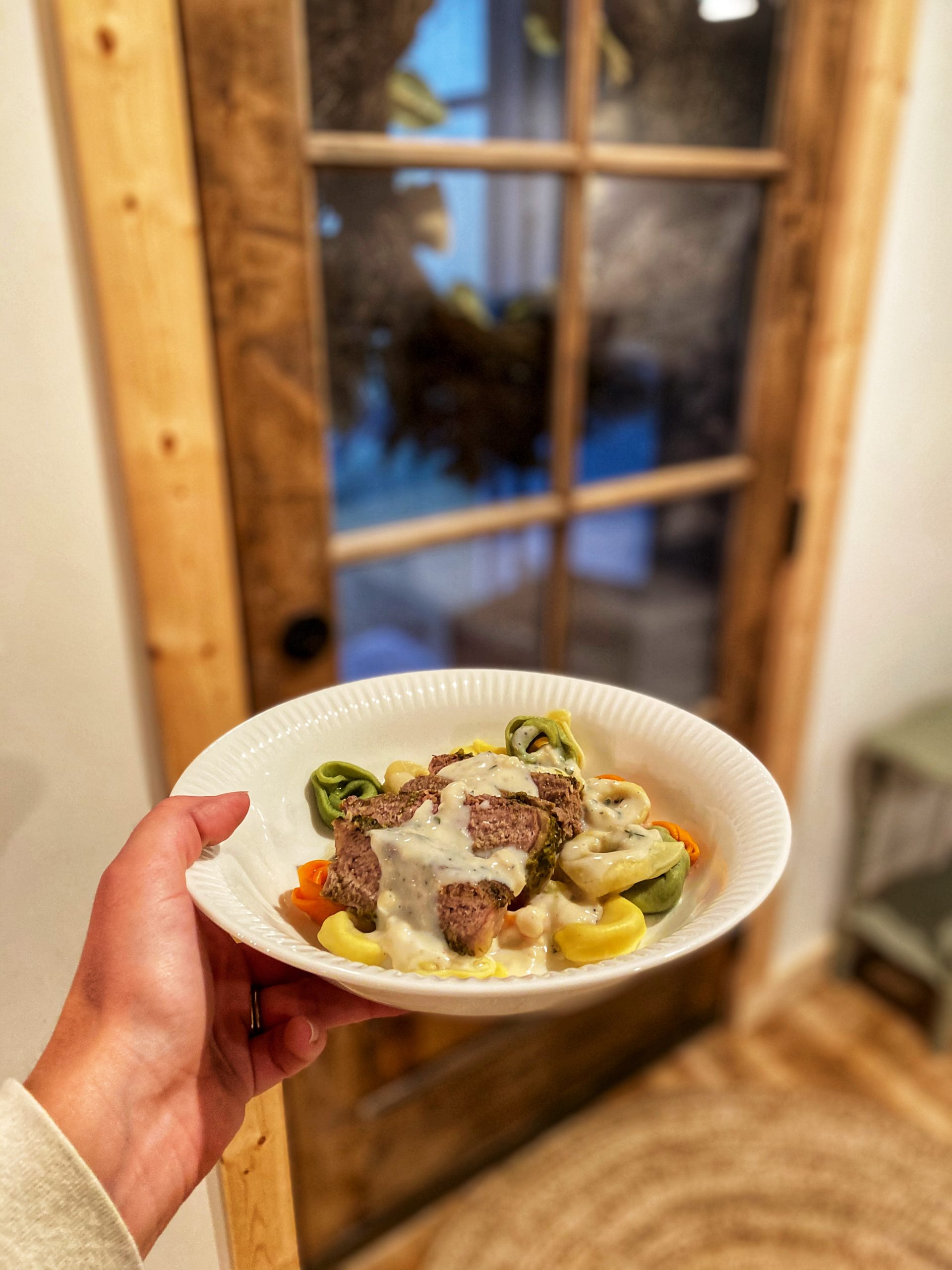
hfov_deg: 53.1
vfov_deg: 67.3
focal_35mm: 26
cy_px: 635
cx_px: 476
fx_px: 953
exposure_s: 1/60
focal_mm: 4.25
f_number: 1.8
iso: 250
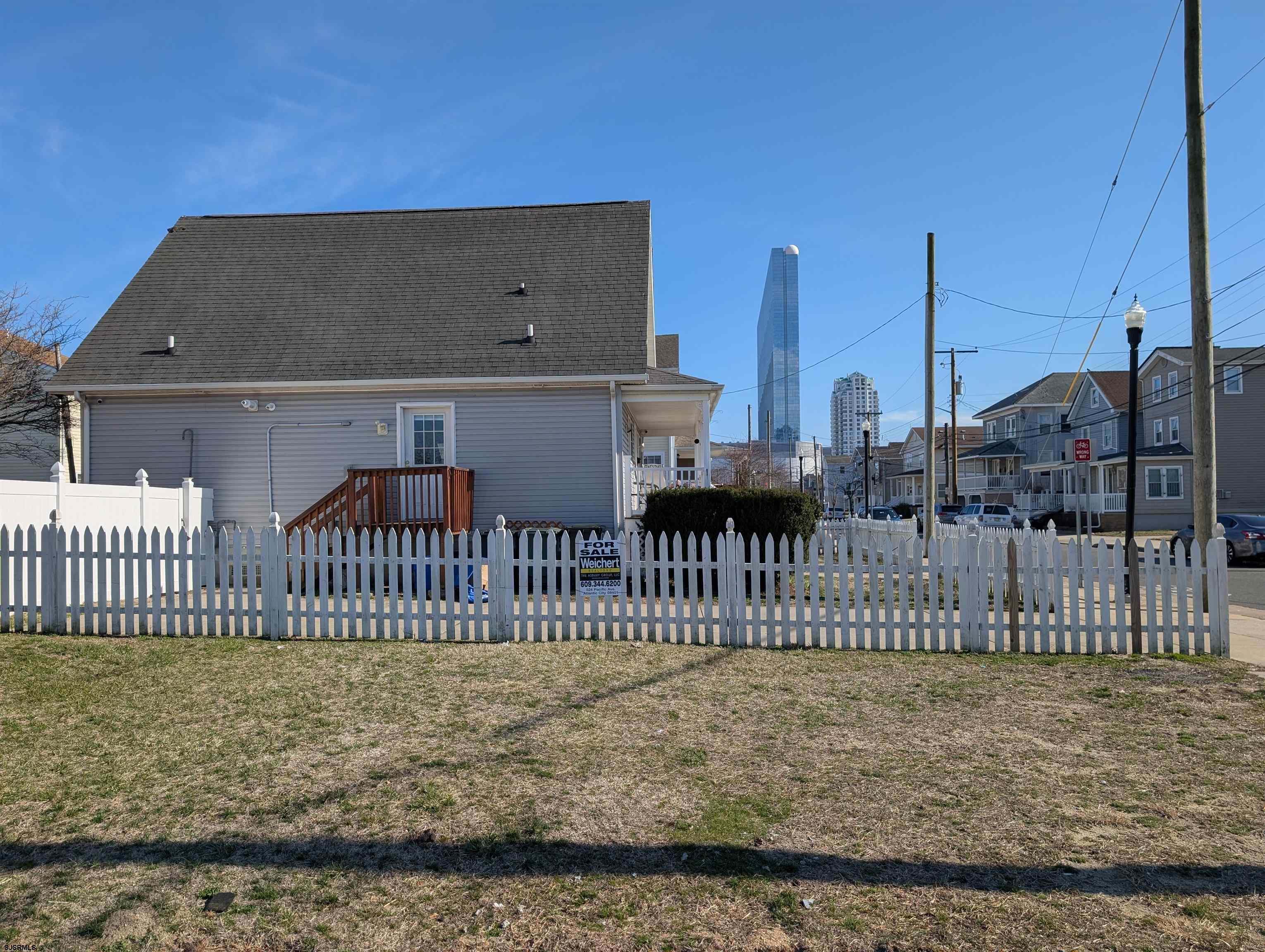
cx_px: 632
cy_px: 476
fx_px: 878
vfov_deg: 56.9
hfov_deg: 71.5
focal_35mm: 24
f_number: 1.68
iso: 18
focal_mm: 6.9
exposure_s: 1/1621
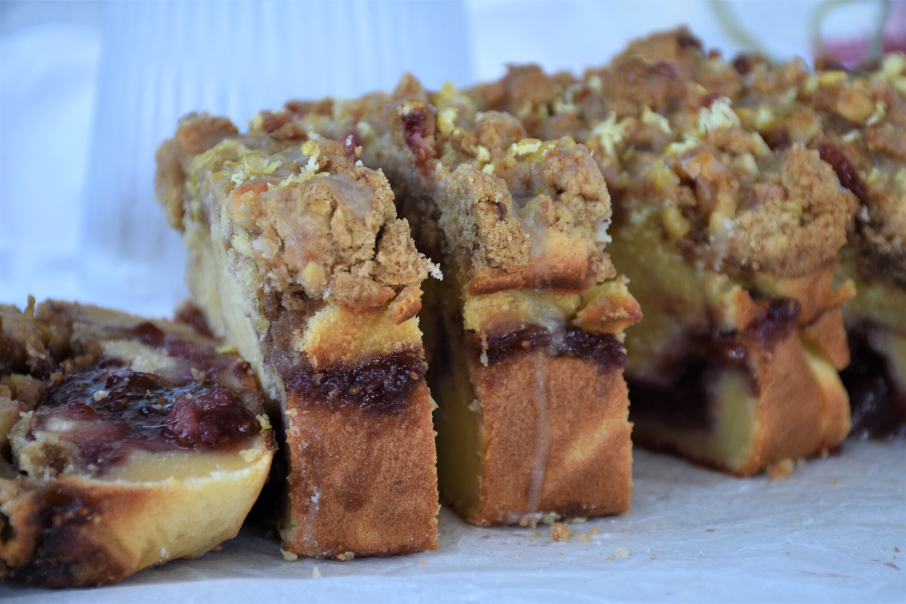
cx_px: 453
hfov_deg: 16.1
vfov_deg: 10.8
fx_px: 3208
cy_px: 302
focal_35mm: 128
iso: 200
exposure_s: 1/50
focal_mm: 85
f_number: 6.3
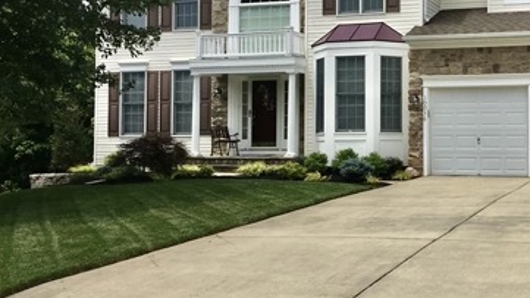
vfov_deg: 21.4
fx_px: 787
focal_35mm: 56
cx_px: 435
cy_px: 107
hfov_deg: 35.8
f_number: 2.2
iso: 25
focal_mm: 4.15
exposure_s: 1/1709
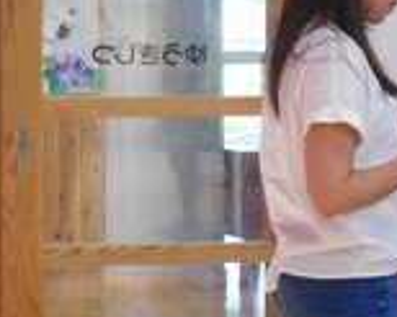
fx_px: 2853
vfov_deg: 6.4
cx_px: 492
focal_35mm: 243
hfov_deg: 7.9
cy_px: 162
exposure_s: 1/30
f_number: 4.6
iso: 280
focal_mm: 14.3
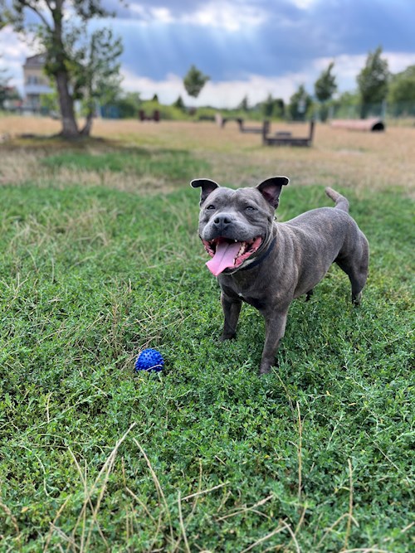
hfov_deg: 53.0
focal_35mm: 26
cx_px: 208
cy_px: 276
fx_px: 416
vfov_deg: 67.3
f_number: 1.6
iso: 50
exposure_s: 1/705
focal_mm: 5.1
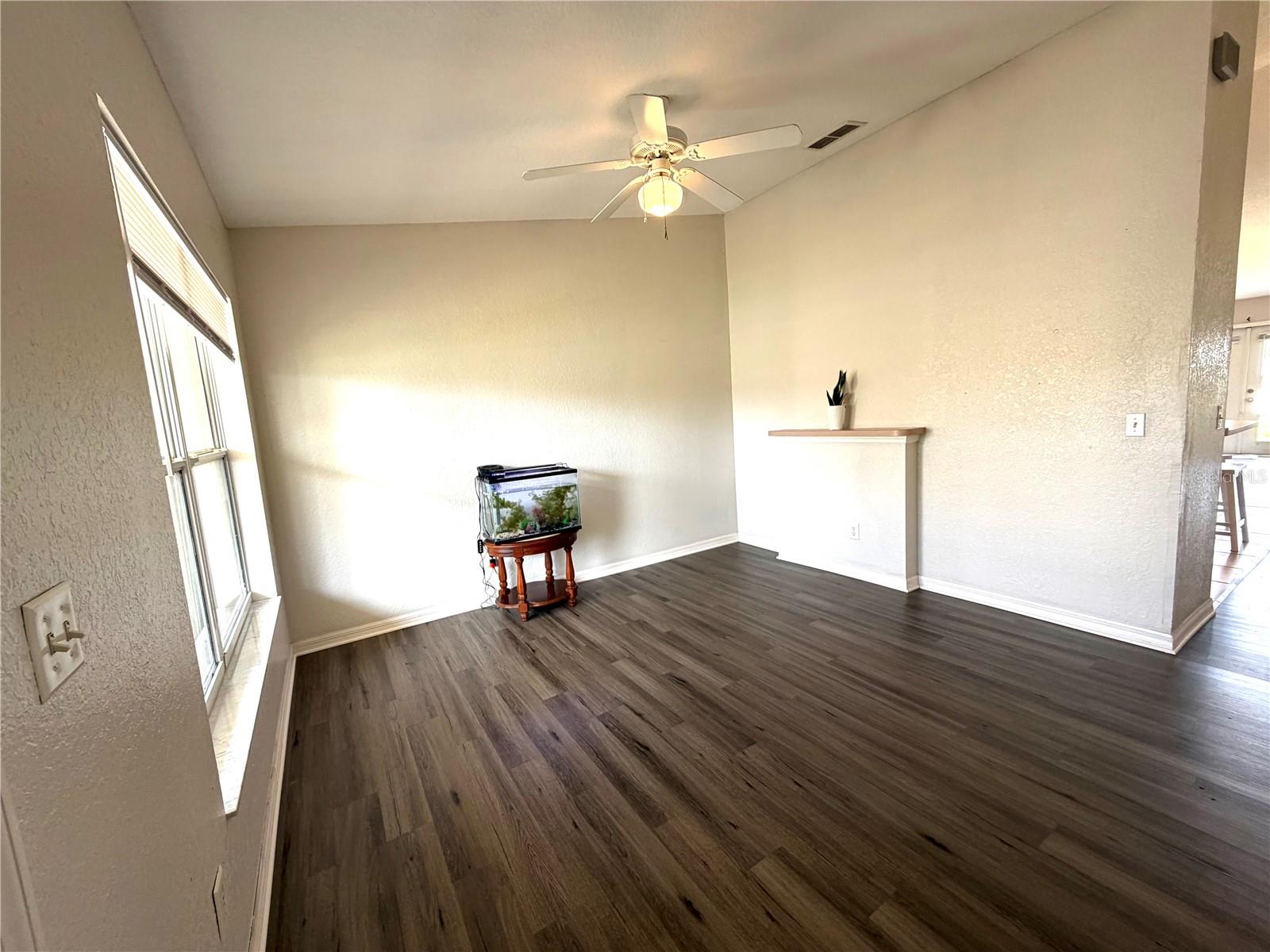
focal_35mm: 14
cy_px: 476
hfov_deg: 102.1
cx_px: 635
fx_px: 514
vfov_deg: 85.7
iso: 160
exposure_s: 1/121
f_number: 2.2
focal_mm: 2.22
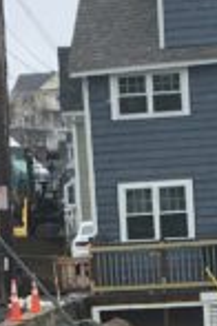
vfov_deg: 9.2
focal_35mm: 210
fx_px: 1899
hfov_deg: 6.5
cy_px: 632
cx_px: 164
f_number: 2.2
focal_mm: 4.15
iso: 25
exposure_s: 1/1261
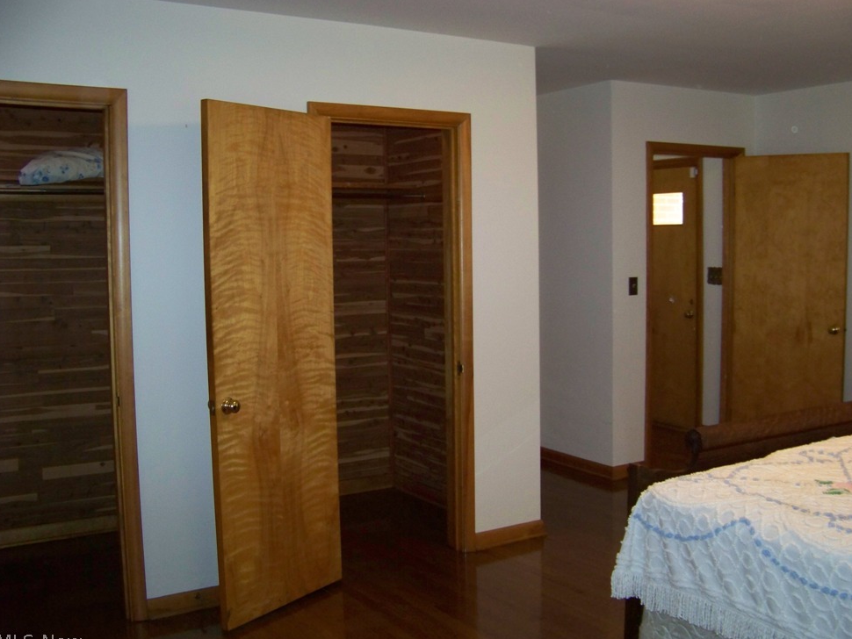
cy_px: 320
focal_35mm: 38
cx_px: 441
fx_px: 936
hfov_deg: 49.0
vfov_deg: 37.7
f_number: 2.8
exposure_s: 1/30
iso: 200
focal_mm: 5.85
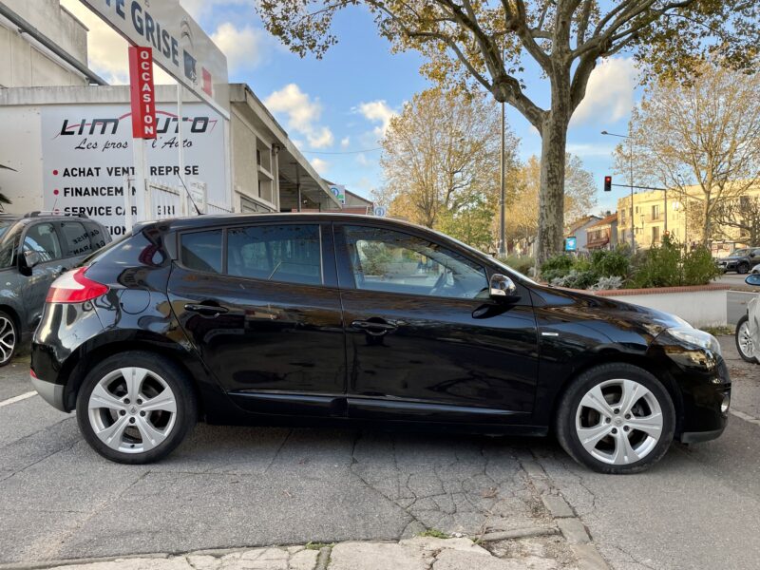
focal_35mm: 26
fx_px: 571
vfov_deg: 53.1
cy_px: 285
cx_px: 380
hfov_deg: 67.3
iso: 32
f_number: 1.6
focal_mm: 4.2
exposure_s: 1/355
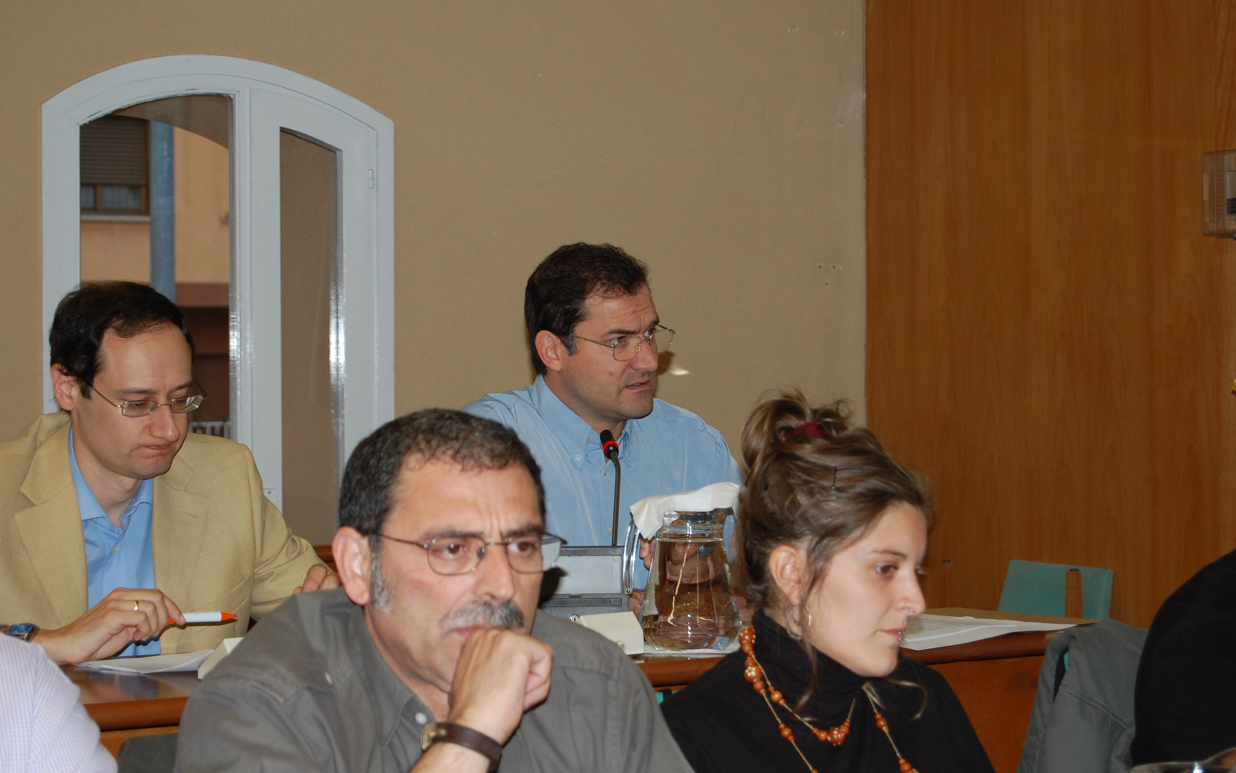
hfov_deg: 24.5
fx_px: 2847
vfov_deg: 15.5
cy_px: 367
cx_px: 618
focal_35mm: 85
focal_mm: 55
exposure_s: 1/60
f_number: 5.6
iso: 400
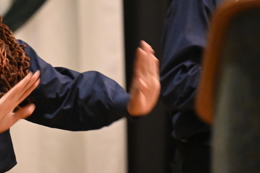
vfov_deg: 3.3
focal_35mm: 420
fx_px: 3031
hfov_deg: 4.9
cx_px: 78
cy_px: 21
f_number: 2.8
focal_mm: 185
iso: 16000
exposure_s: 1/125
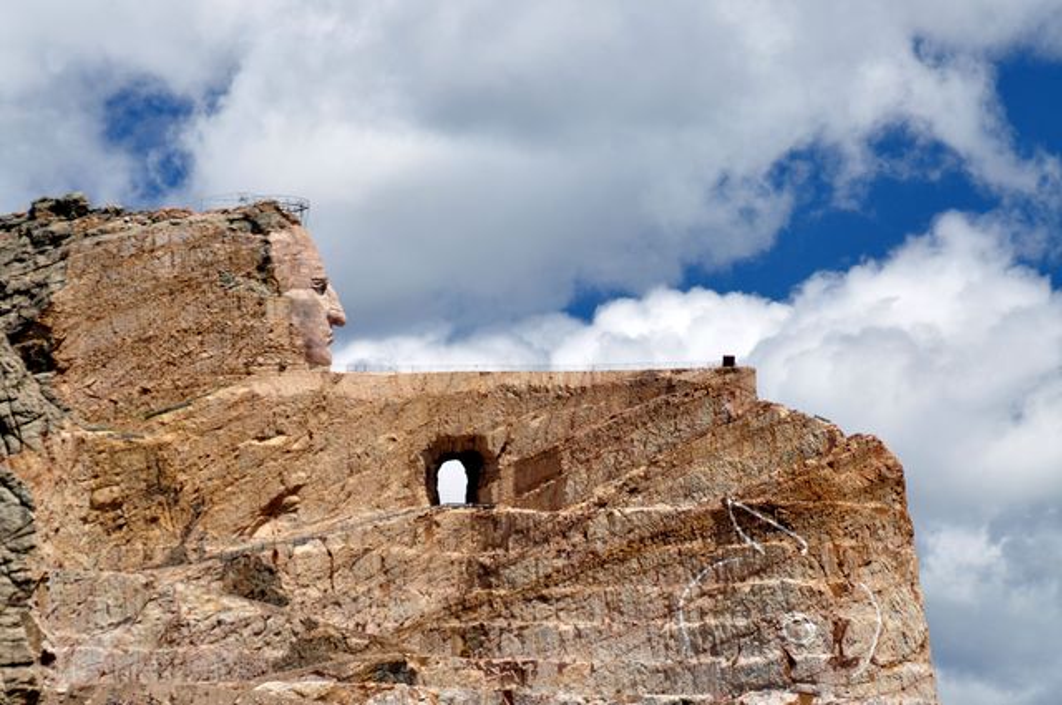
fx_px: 6187
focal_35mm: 210
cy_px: 352
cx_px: 531
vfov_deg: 6.5
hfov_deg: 9.8
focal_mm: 140
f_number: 10
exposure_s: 1/250
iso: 200
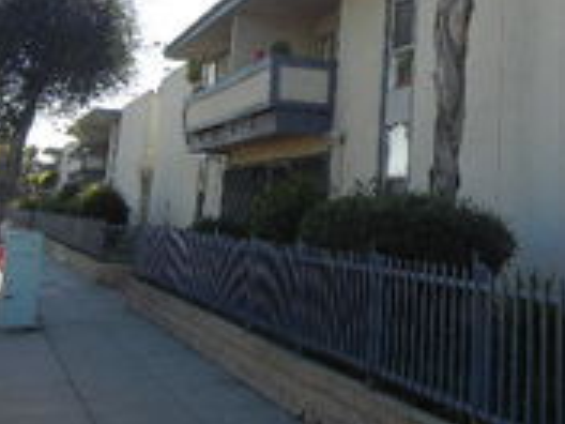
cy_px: 48
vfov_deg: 24.2
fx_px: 963
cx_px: 446
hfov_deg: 31.9
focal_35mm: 59
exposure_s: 1/632
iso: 160
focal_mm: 5.4
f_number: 3.5
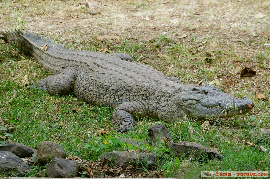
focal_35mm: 178
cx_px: 135
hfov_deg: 11.5
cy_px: 90
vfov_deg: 7.7
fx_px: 1337
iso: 400
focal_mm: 119
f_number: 6.3
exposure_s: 1/125
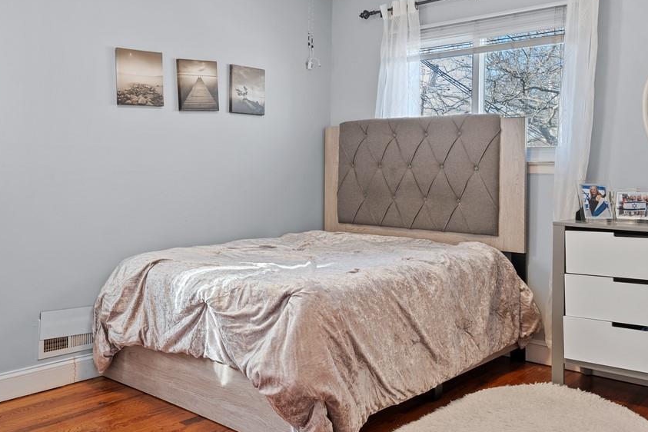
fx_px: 612
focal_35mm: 34
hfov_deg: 54.8
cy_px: 182
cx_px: 222
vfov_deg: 38.8
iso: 250
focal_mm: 14
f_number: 8
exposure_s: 1/3
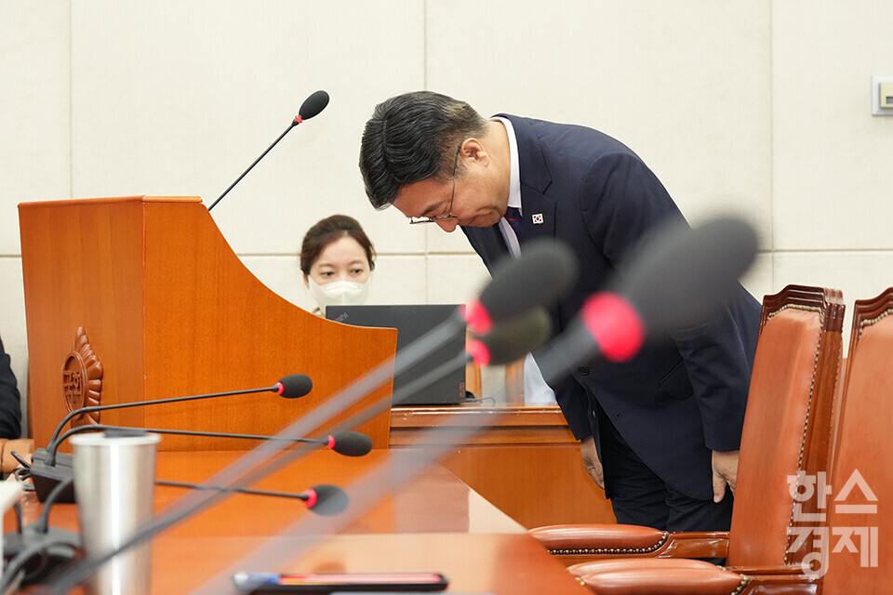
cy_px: 298
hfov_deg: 23.9
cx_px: 446
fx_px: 2108
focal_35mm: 85
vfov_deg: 16.1
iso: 3200
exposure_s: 1/160
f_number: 5
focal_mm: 85
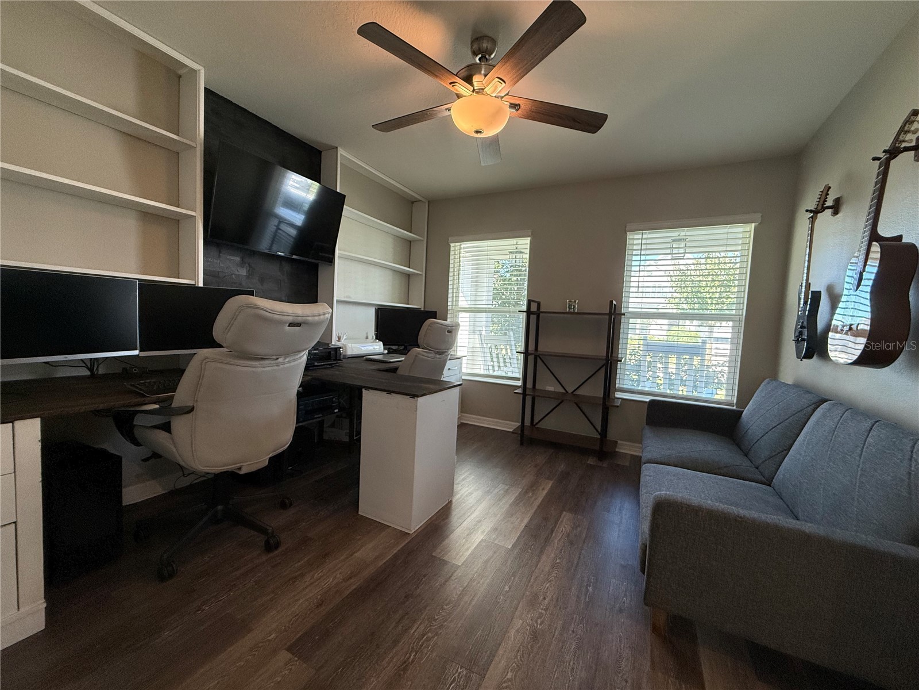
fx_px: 372
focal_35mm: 14
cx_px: 460
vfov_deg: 85.7
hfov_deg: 102.1
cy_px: 345
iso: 320
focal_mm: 2.22
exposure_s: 1/120
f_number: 2.2
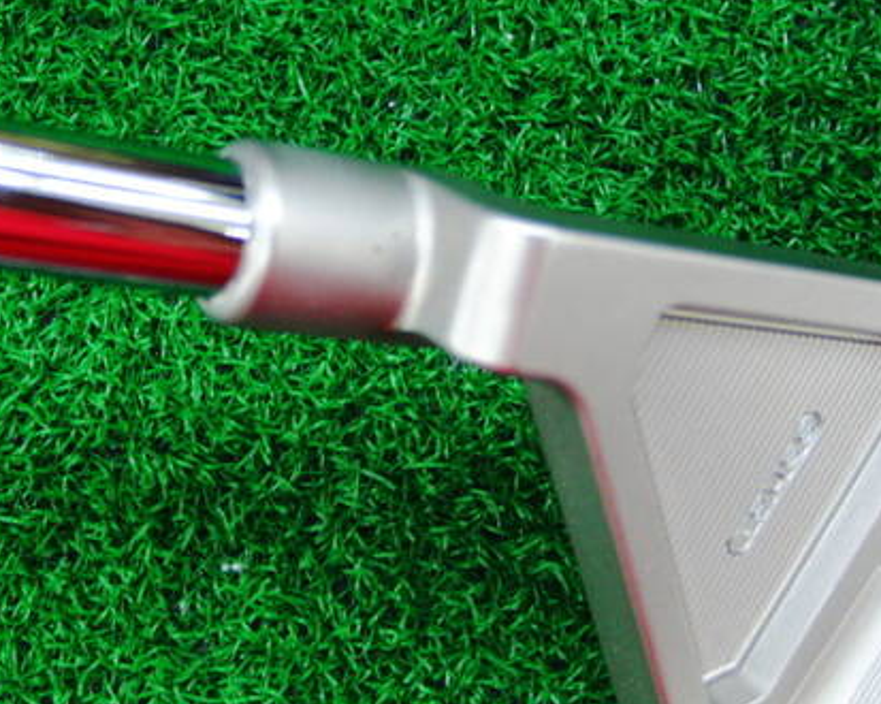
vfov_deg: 26.9
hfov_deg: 33.5
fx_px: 1459
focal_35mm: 56
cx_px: 378
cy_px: 215
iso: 400
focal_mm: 6.42
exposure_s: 1/40
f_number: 3.6
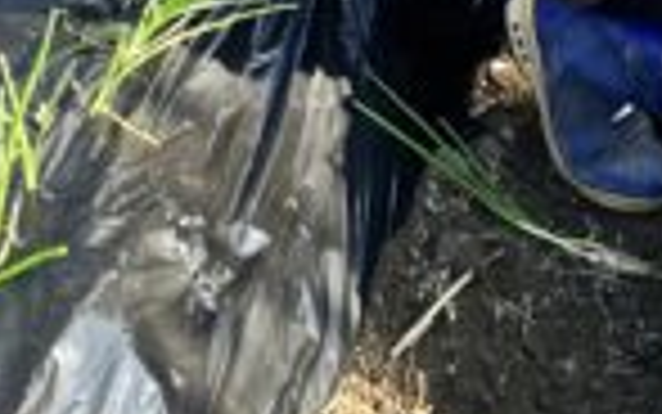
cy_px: -880
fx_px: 2996
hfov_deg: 12.5
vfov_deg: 7.0
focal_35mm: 166
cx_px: 113
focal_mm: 3.99
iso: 32
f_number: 1.8
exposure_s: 1/414
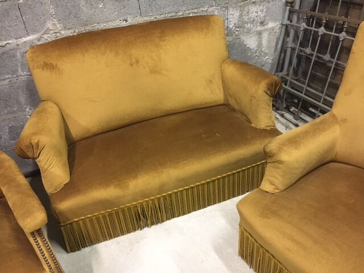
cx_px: 182
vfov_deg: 48.2
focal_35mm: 29
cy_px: 136
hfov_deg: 61.7
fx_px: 305
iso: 250
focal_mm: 4.15
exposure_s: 1/17
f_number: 2.2
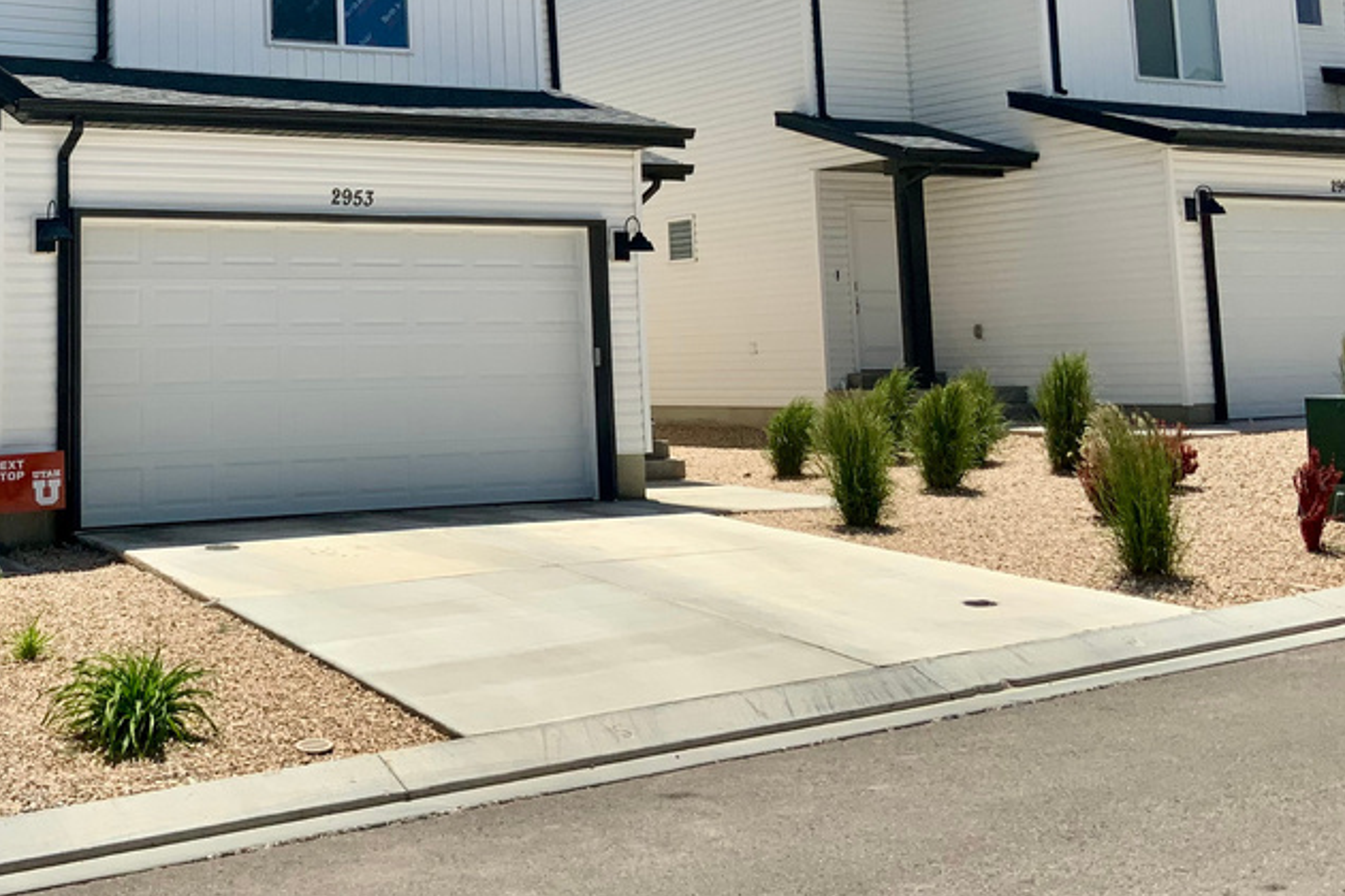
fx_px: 1831
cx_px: 374
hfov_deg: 39.5
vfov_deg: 26.9
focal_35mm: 49
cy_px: 145
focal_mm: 3
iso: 20
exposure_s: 1/2959
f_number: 1.8
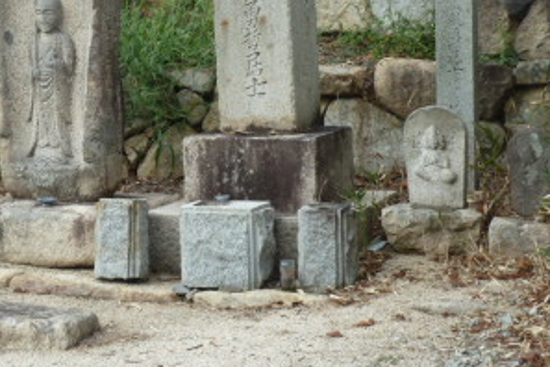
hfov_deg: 21.2
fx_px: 1436
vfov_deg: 14.4
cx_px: 59
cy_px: 24
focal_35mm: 94
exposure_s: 1/160
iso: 80
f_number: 4
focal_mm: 6.9
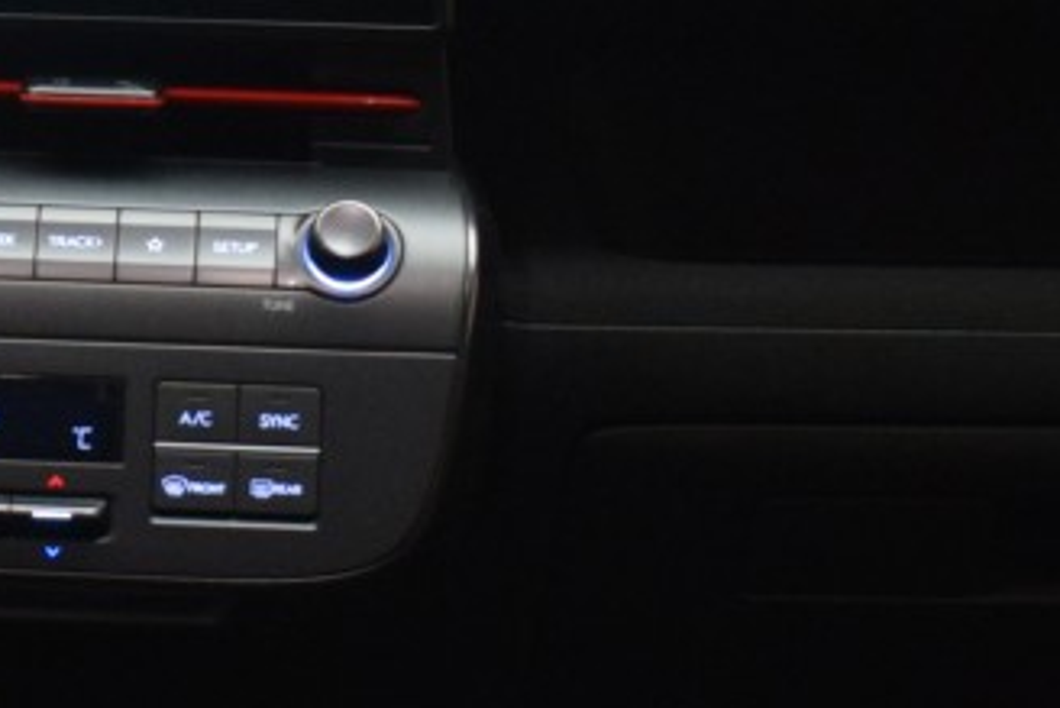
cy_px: 165
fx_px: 4035
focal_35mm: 137
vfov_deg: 10.0
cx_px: -129
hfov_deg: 14.6
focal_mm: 20
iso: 1400
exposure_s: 1/60
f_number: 3.8
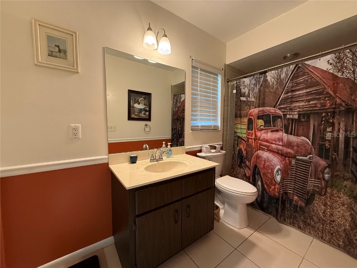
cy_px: 134
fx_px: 144
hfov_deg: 102.1
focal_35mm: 14
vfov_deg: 85.7
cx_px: 178
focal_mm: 2.22
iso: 250
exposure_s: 1/60
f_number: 2.2
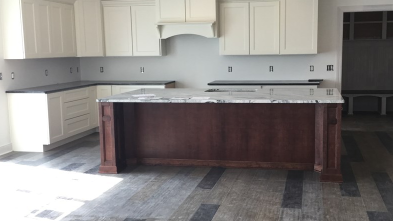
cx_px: 218
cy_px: 110
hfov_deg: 46.3
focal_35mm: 44
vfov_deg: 27.1
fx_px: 458
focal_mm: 3.3
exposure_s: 1/40
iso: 32
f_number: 2.4
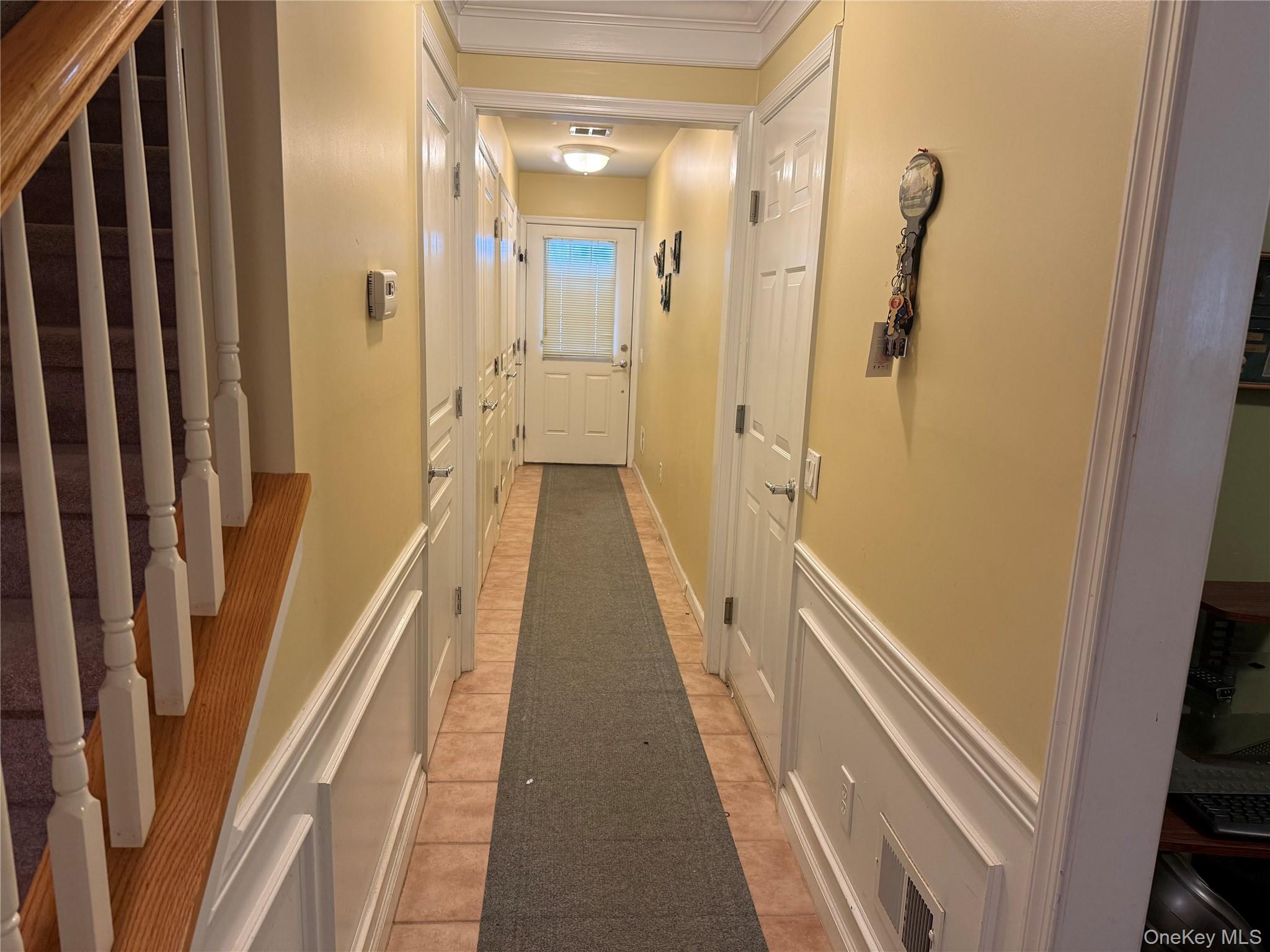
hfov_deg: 71.6
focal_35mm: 24
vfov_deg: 56.8
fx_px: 881
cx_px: 635
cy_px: 476
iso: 200
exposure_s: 1/60
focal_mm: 6.76
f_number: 1.78
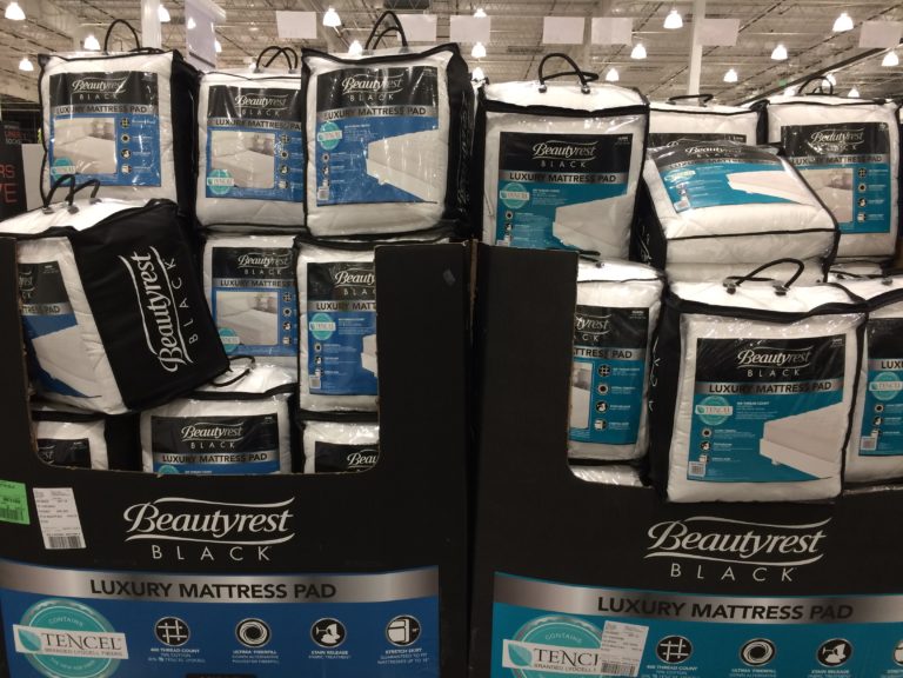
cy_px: 339
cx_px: 452
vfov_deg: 48.2
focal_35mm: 29
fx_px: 756
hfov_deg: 61.7
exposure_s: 1/30
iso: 80
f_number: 2.2
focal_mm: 4.15
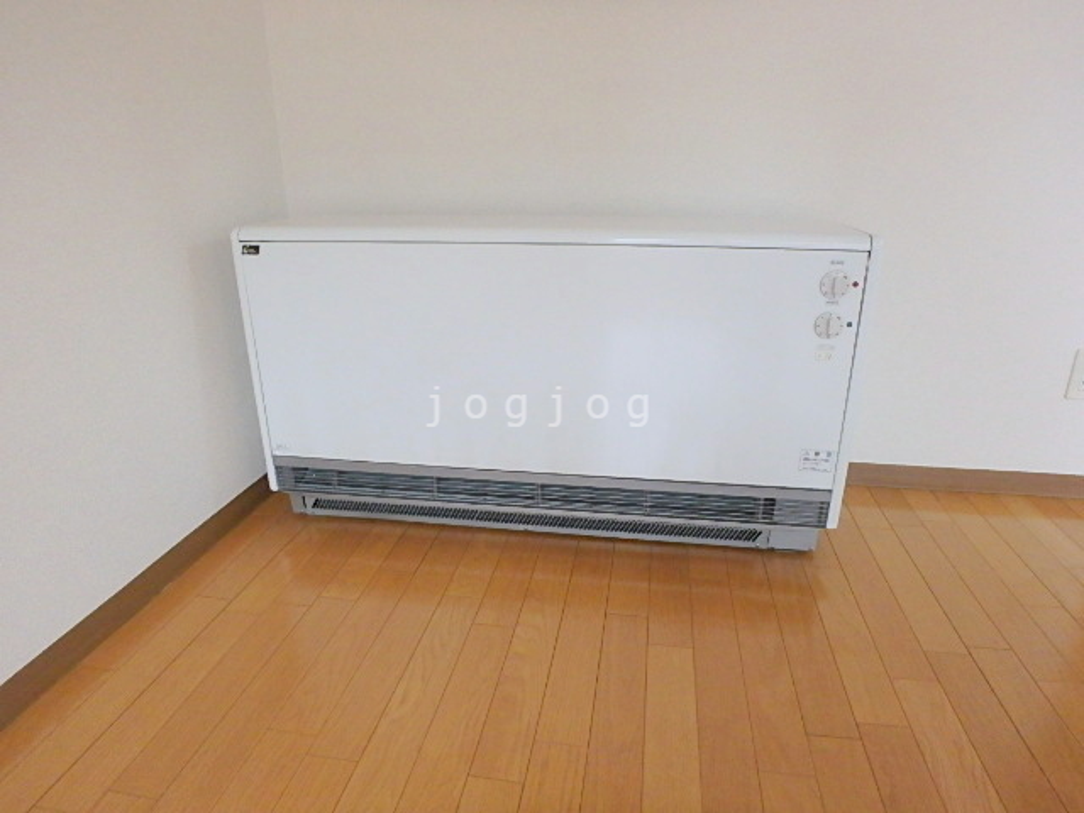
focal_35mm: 21
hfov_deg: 79.0
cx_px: 542
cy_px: 406
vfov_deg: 63.4
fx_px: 658
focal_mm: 3.7
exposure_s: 1/30
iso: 640
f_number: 3.5
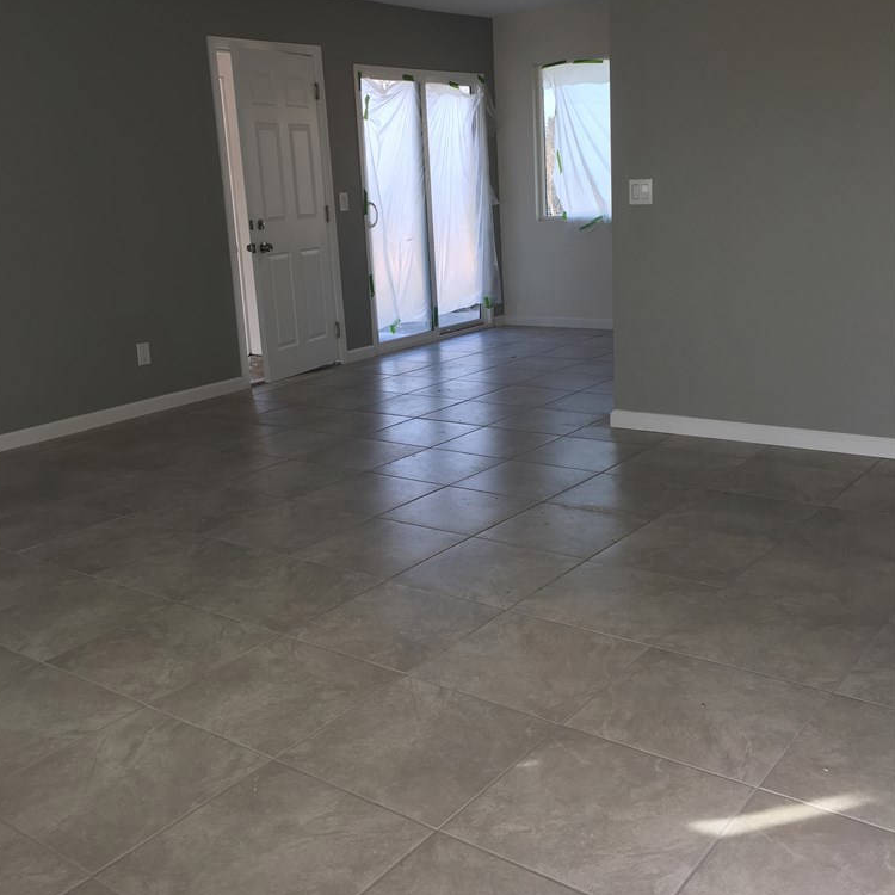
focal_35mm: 35
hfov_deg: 47.2
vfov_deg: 47.2
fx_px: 1024
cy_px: 414
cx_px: 440
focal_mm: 4.15
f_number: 2.2
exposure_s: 1/120
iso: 25
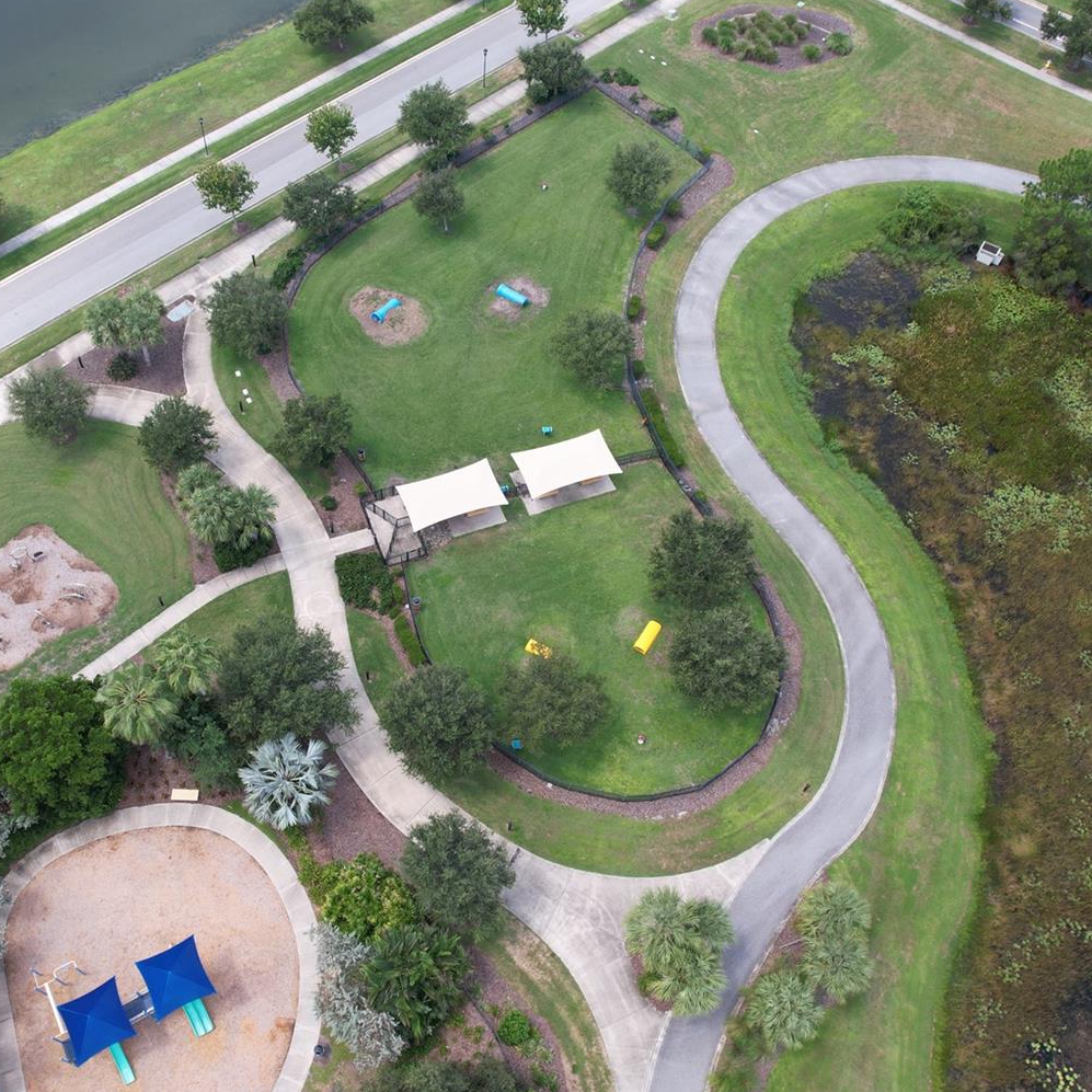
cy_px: 525
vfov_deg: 54.0
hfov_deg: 53.6
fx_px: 1071
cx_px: 428
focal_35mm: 30
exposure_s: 1/640
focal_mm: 8.38
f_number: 2.8
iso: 110
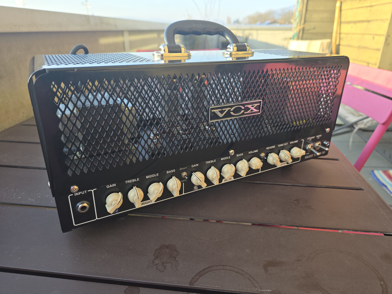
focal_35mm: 23
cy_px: 147
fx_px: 260
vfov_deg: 58.9
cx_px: 196
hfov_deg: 73.9
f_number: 1.7
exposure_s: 1/180
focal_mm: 6.3
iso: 20
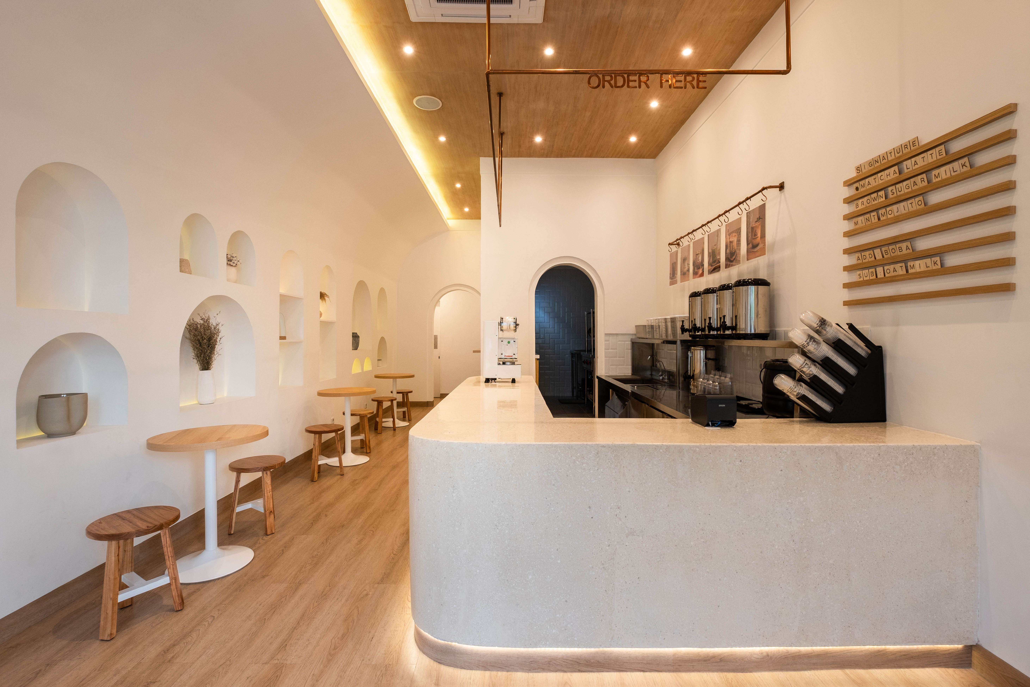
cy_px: 344
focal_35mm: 15
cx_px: 515
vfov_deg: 77.3
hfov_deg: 100.4
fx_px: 429
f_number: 7.1
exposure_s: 1/10
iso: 200
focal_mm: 10
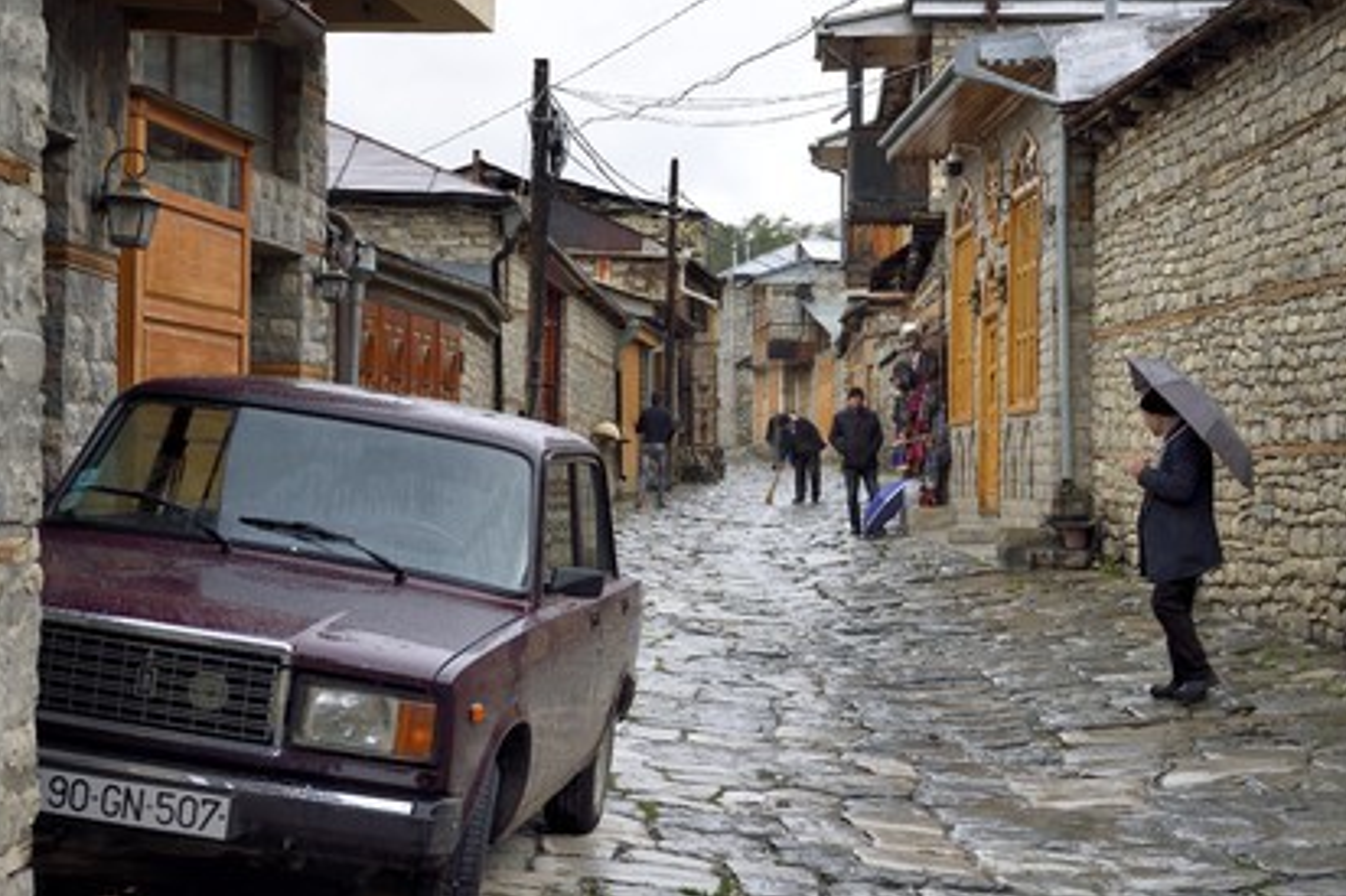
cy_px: 450
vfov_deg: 20.6
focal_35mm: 66
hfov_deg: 30.5
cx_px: 676
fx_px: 2467
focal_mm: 65
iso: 800
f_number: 10
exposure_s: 1/500
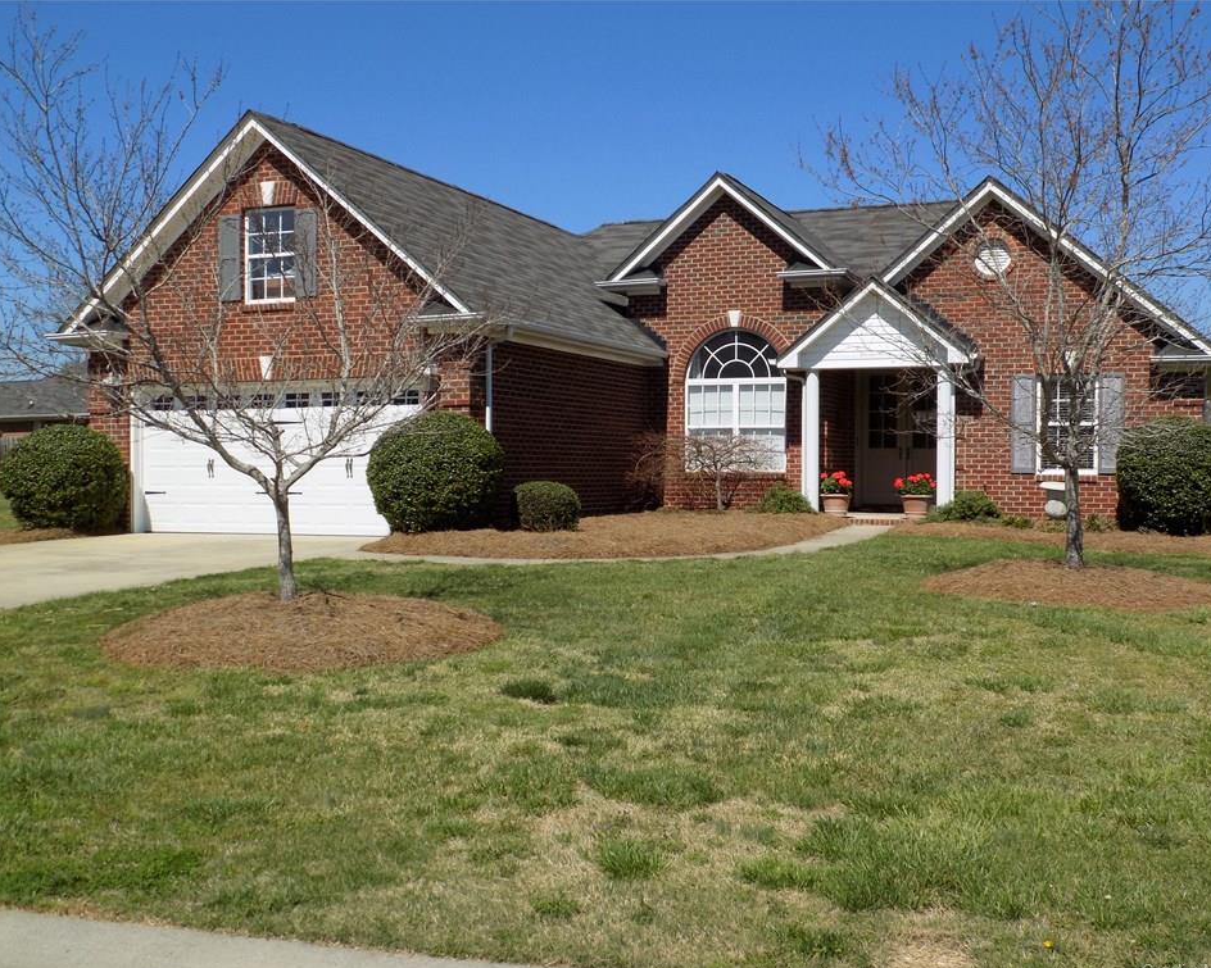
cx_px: 632
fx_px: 1290
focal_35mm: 36
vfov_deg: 41.1
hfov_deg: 50.3
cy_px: 491
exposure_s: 1/1250
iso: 80
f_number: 3.4
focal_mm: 6.1
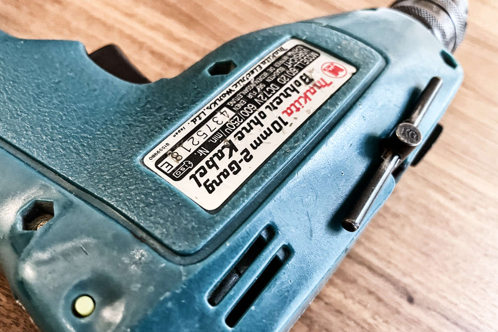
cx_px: 245
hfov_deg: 65.5
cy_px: 155
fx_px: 387
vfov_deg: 46.4
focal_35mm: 28
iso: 500
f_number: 1.6
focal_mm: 4.2
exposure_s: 1/54
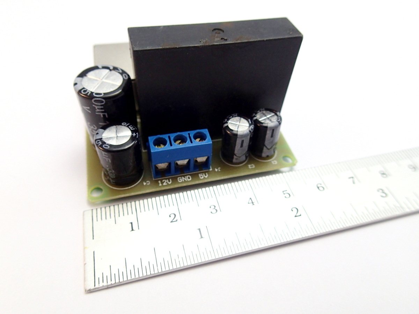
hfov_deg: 69.4
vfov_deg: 54.9
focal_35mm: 25
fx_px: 303
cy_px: 157
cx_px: 210
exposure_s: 1/30
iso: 250
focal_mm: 4.5
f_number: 2.8
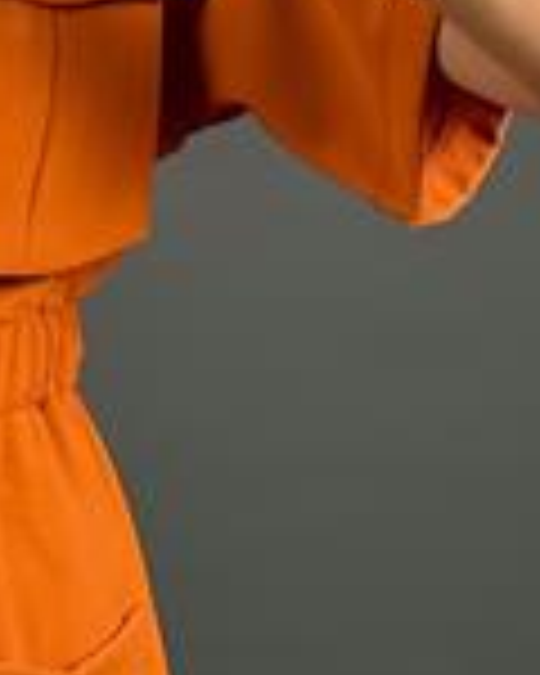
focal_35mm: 147
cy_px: -108
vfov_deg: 12.8
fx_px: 2937
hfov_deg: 10.4
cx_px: -92
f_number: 1.78
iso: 80
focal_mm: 6.86
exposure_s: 1/121
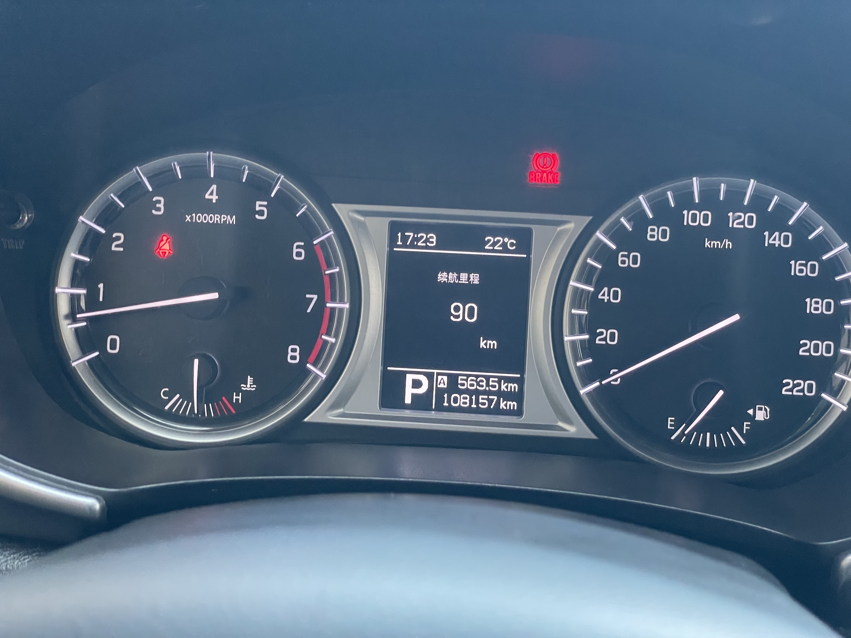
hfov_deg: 36.8
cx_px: 426
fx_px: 1278
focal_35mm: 52
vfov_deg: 28.0
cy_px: 319
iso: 500
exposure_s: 1/60
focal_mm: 6
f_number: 2
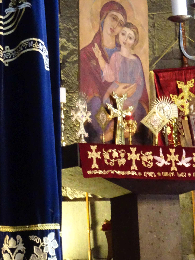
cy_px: 7
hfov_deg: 11.9
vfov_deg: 15.6
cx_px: 70
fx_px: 931
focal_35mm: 124
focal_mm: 9.52
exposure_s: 1/8
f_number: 4.5
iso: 1000
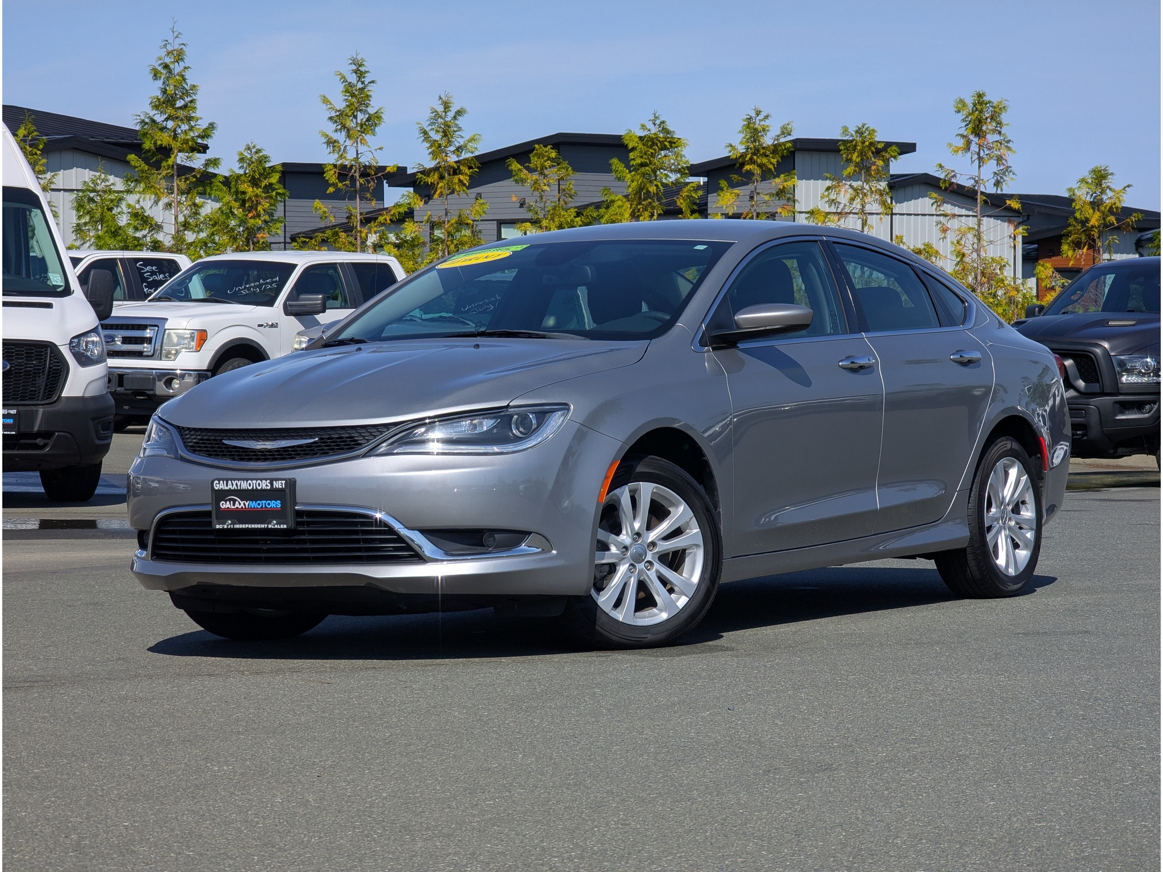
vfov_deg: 14.0
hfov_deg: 18.5
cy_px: 436
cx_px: 582
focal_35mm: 106
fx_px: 3561
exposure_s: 1/927
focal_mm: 19
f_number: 3.5
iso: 30
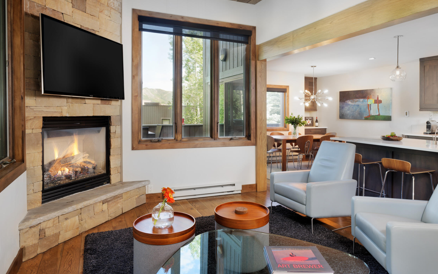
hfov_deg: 77.1
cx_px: 230
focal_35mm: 23
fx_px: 275
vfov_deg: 52.8
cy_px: 119
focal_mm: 17
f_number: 7.1
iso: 125
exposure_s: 1/10
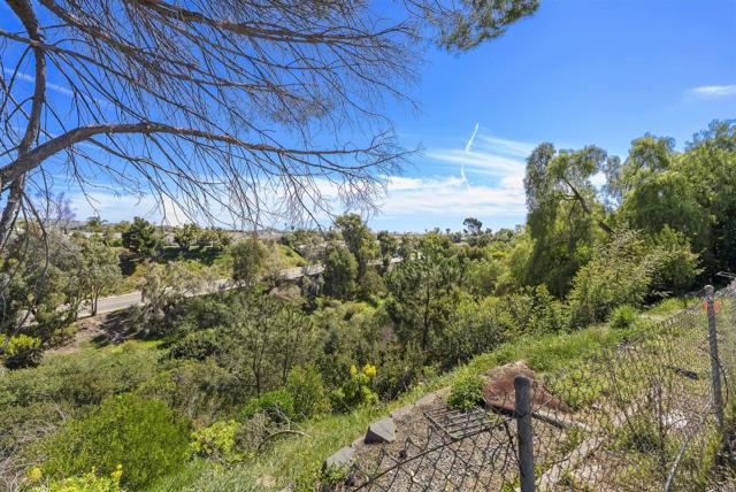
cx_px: 368
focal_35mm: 16
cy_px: 246
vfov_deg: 73.9
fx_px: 327
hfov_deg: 96.7
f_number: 8
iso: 500
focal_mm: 16
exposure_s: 1/500
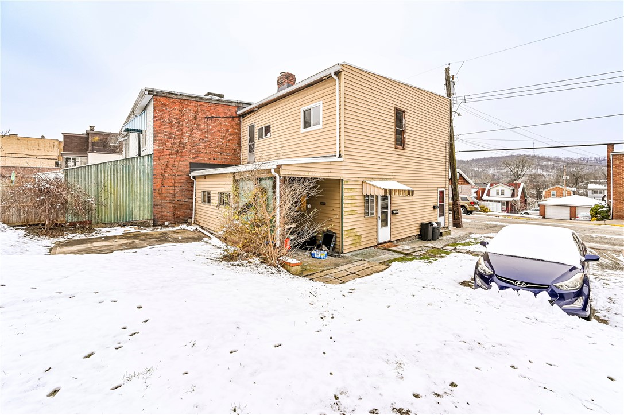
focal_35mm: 14
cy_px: 208
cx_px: 312
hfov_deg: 104.3
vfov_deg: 81.1
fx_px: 242
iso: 100
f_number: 8
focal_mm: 14
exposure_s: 1/40
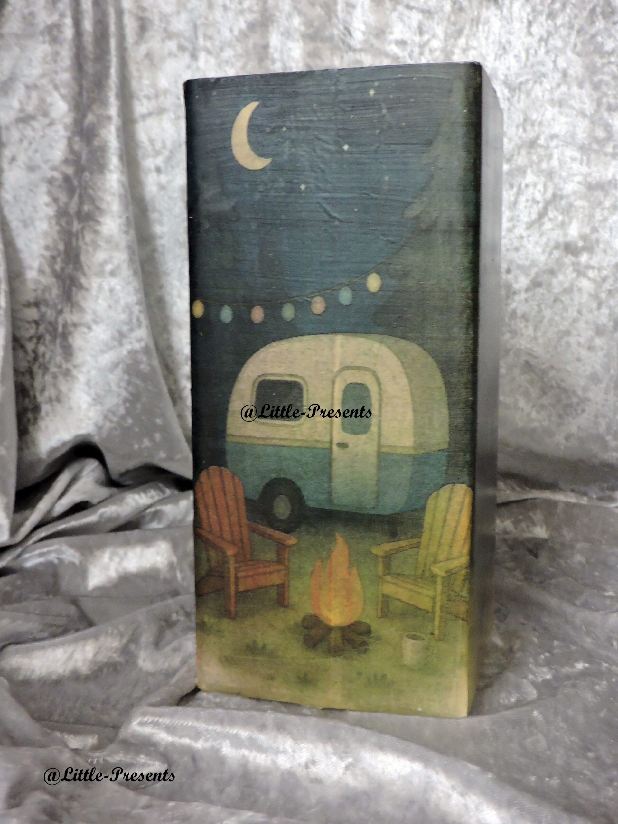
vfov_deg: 46.8
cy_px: 412
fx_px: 952
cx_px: 309
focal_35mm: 40
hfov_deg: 36.0
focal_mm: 7.1
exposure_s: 1/10
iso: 800
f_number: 3.3
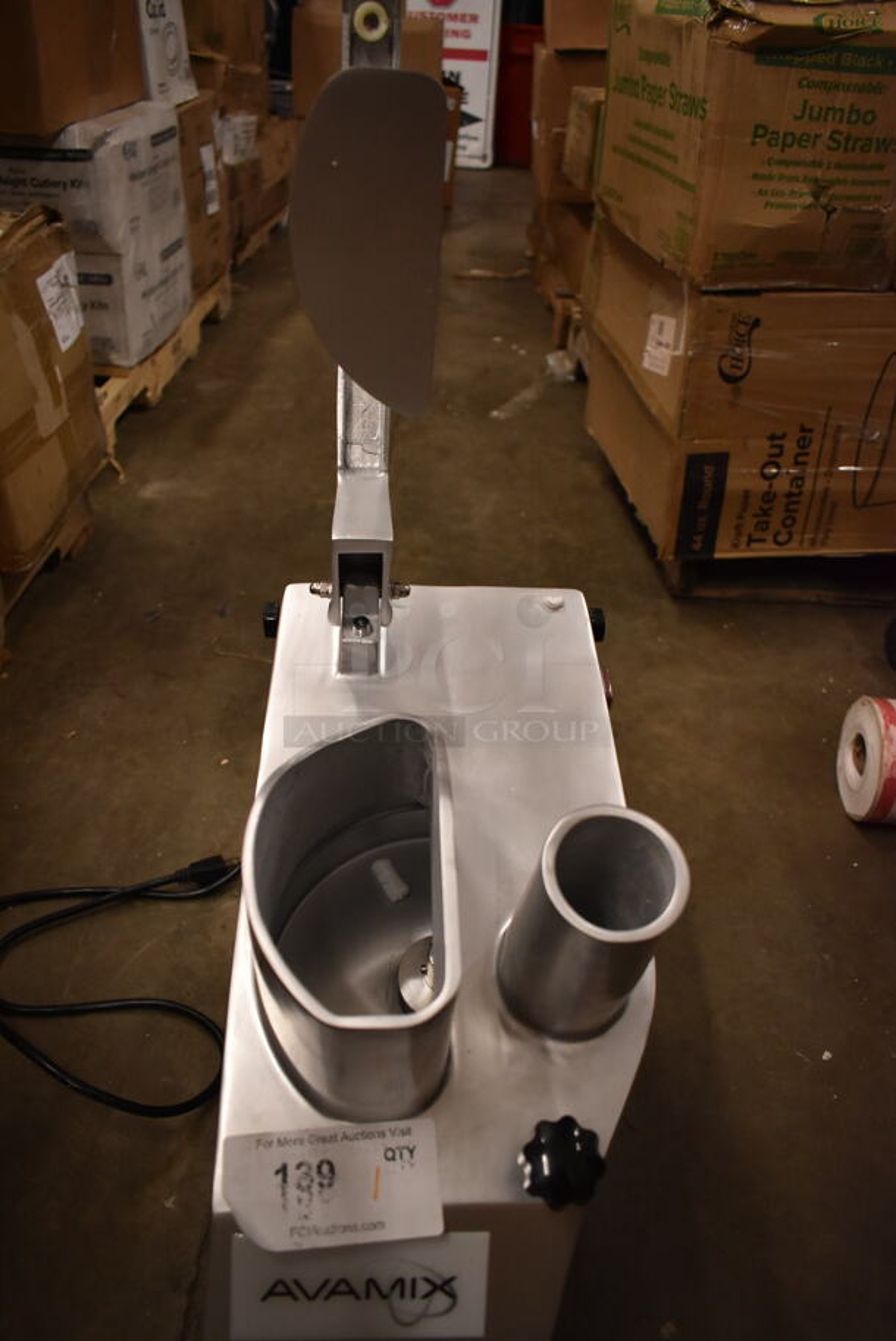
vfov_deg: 67.3
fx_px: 1006
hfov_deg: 48.0
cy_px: 670
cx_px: 448
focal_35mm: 27
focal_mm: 18
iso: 1250
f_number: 3.5
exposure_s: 1/125
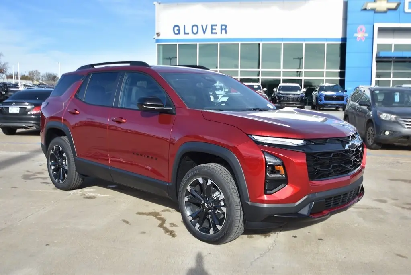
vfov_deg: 36.9
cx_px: 206
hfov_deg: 53.1
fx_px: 411
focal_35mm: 36
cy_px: 138
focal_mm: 24
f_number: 4.5
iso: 100
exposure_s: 1/500
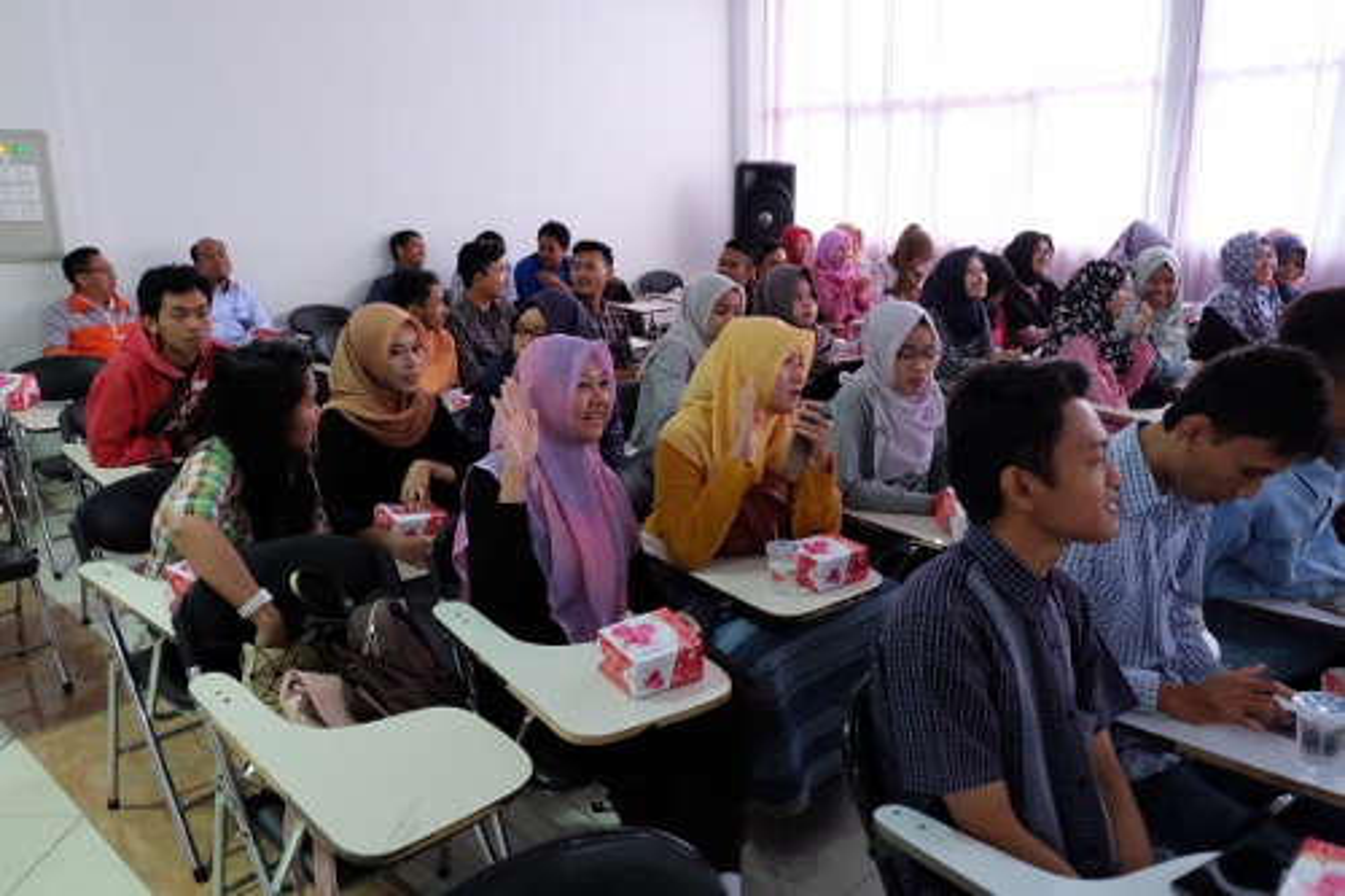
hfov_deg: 67.4
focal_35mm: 27
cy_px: 448
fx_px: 1008
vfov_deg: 47.9
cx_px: 672
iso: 6400
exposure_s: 1/70
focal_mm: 18.2
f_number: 3.6
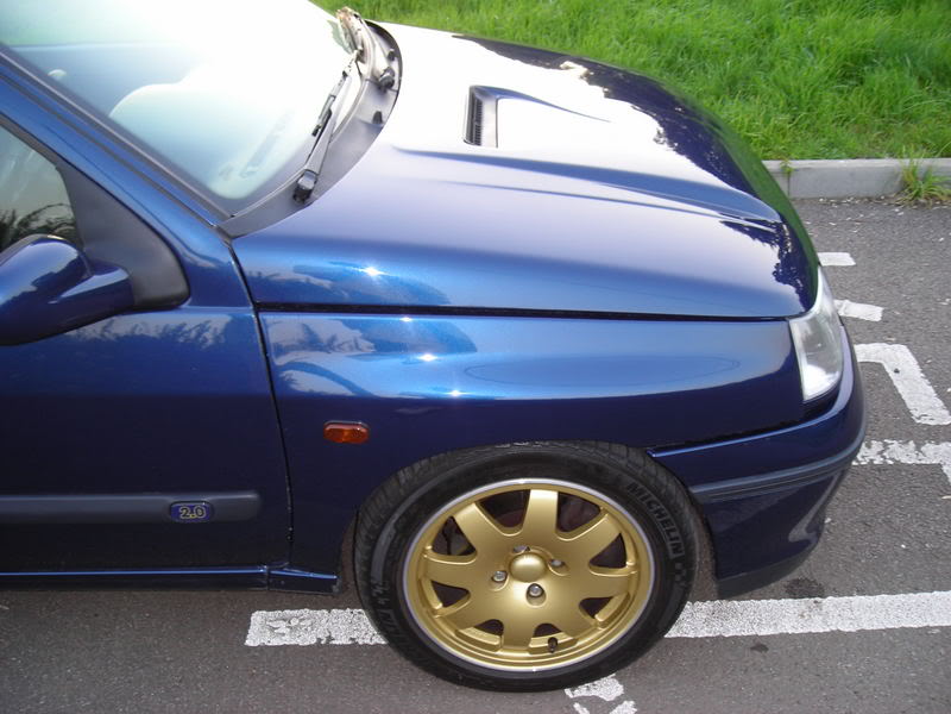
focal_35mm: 38
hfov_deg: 49.0
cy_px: 357
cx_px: 476
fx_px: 1044
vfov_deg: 37.7
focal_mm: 6.3
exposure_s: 1/6.7
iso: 50
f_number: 3.2
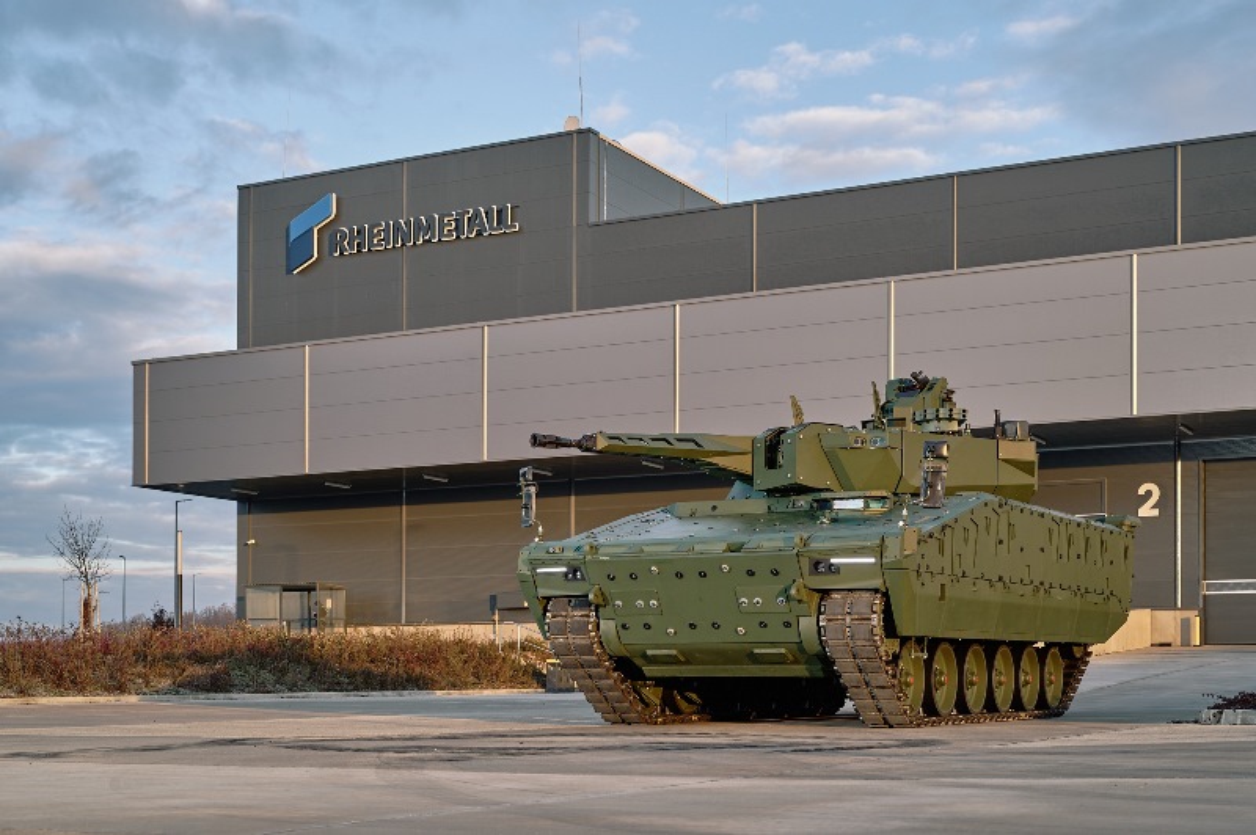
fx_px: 1743
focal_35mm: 50
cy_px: 418
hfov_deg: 39.6
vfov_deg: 26.9
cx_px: 628
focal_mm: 50
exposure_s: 1/160
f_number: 5.6
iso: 160
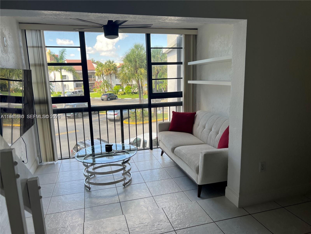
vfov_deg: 53.1
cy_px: 117
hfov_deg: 67.3
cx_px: 156
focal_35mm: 26
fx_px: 234
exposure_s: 1/281
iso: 40
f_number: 1.5
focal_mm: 5.7
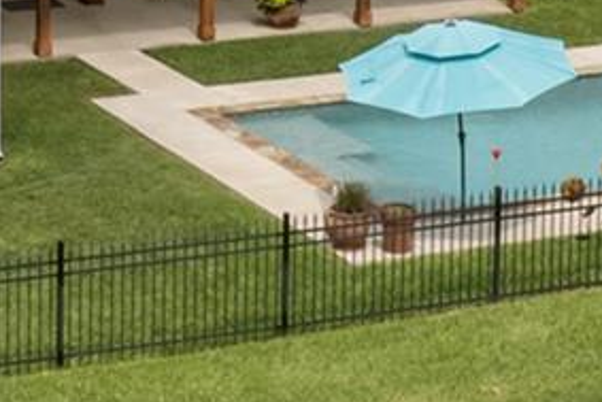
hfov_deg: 12.7
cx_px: -72
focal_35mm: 159
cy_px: -386
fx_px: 2660
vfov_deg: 8.2
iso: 100
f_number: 2.8
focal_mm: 8.38
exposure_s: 1/640
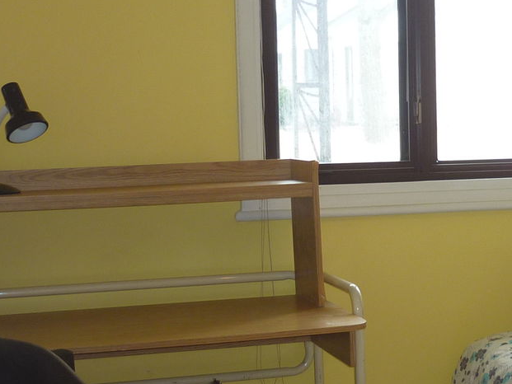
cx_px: 394
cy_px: 235
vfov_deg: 17.4
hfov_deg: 22.8
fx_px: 1257
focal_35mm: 85
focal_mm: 5.5
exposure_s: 1/30
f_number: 2.8
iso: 100
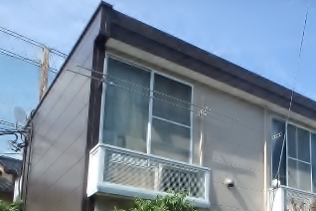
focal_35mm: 44
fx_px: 386
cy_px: 232
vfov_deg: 27.9
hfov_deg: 41.2
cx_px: 282
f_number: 3.5
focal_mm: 3.7
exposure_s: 1/800
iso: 125
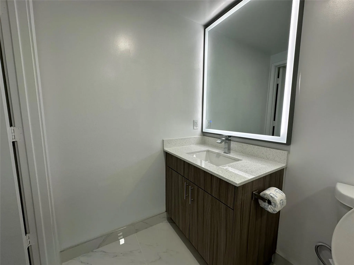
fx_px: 143
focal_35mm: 14
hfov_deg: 102.1
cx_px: 177
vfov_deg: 85.7
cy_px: 132
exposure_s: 1/120
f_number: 2.2
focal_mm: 2.22
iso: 100
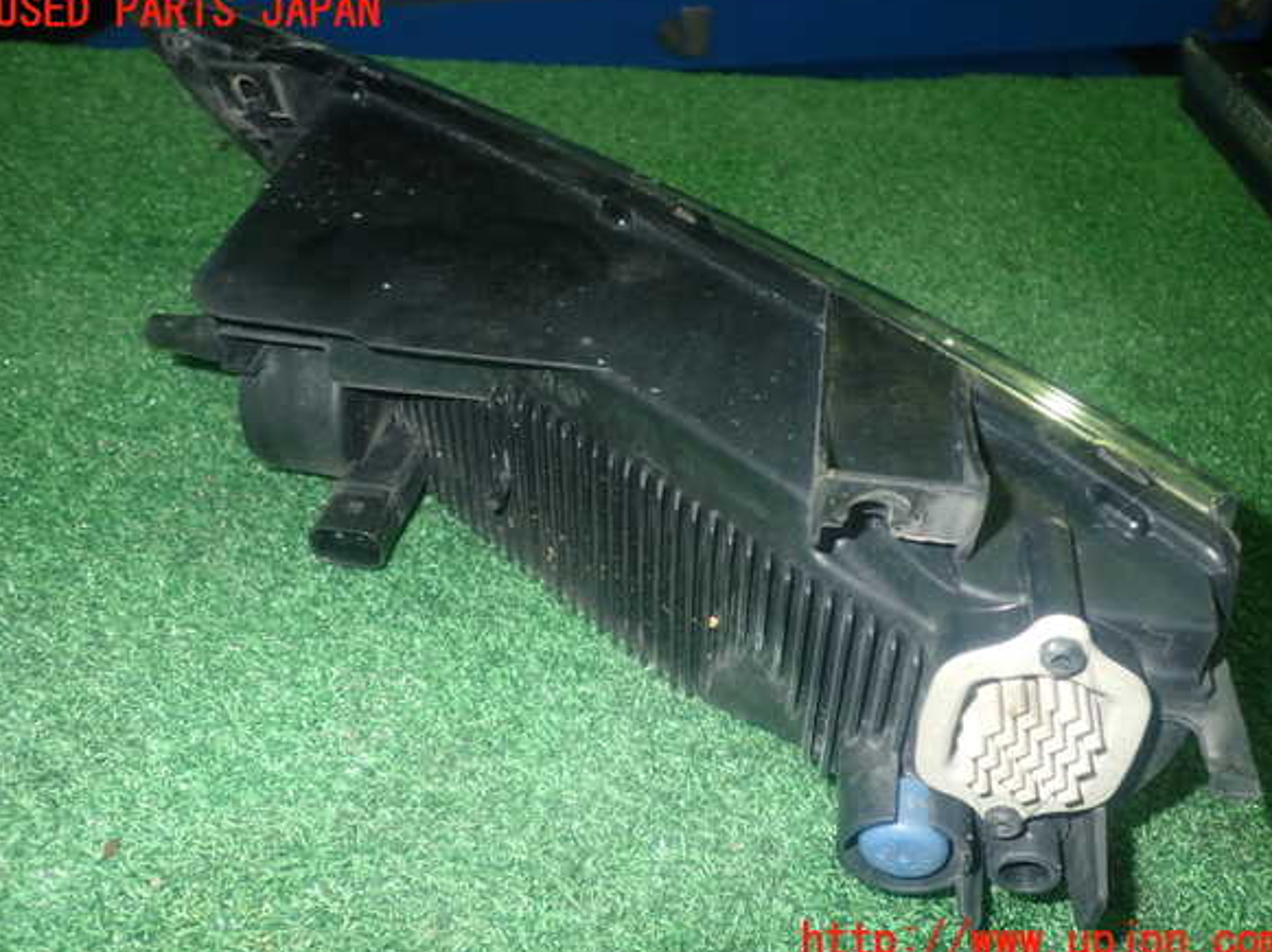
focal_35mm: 31
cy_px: 477
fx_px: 1138
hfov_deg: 58.4
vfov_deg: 45.4
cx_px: 639
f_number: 2.3
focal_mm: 5.4
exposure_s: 1/30
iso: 200
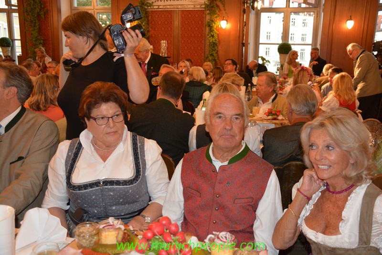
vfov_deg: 36.9
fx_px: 382
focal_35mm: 36
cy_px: 128
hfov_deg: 53.1
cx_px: 191
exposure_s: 1/60
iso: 2000
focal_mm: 24
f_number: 3.8
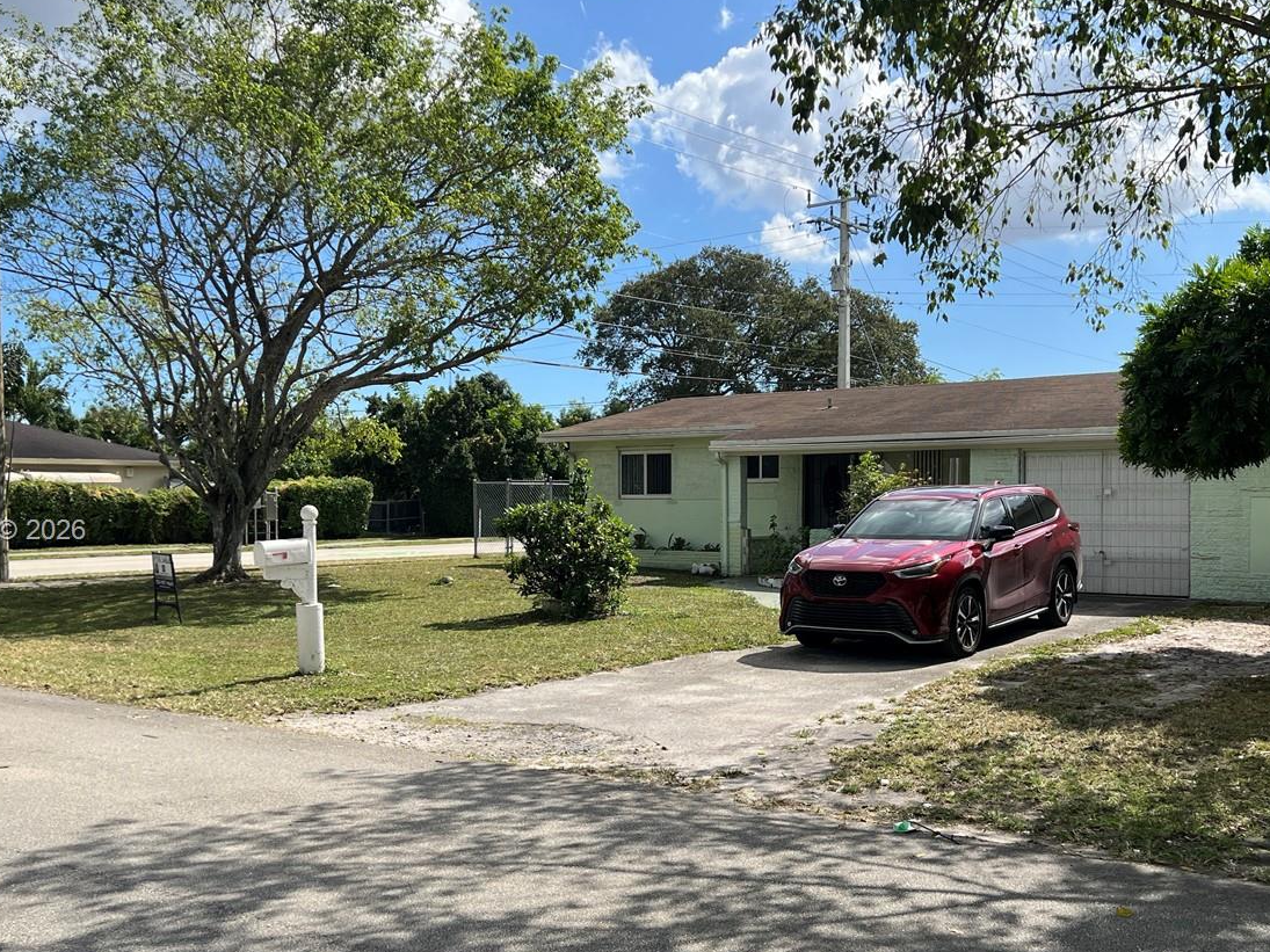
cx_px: 653
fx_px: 1394
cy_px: 532
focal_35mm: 38
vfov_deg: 37.7
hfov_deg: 49.0
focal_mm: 5.7
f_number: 1.5
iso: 50
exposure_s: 1/4274
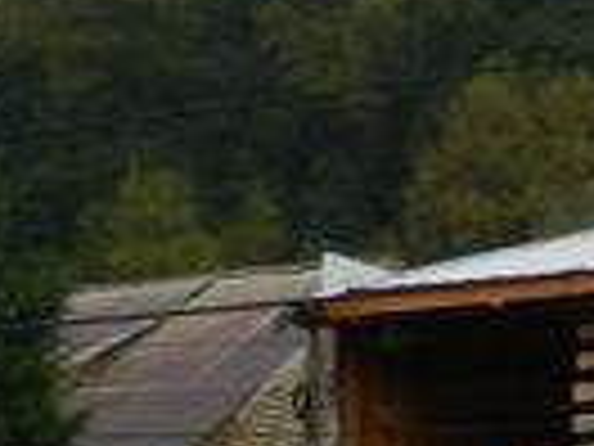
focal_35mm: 151
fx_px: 2591
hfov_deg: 12.4
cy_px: 347
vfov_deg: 9.8
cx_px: 904
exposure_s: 1/60
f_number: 3.1
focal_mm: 4.5
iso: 80
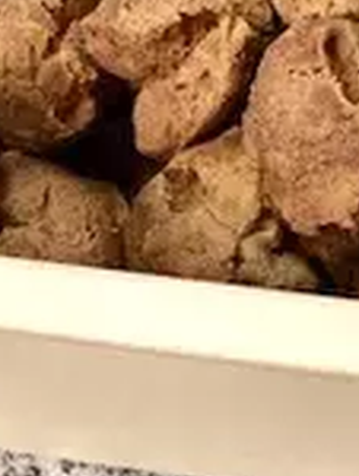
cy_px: -171
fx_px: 1544
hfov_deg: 13.1
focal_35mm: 112
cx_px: 346
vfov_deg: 16.4
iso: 80
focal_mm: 3.99
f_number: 1.8
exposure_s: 1/15
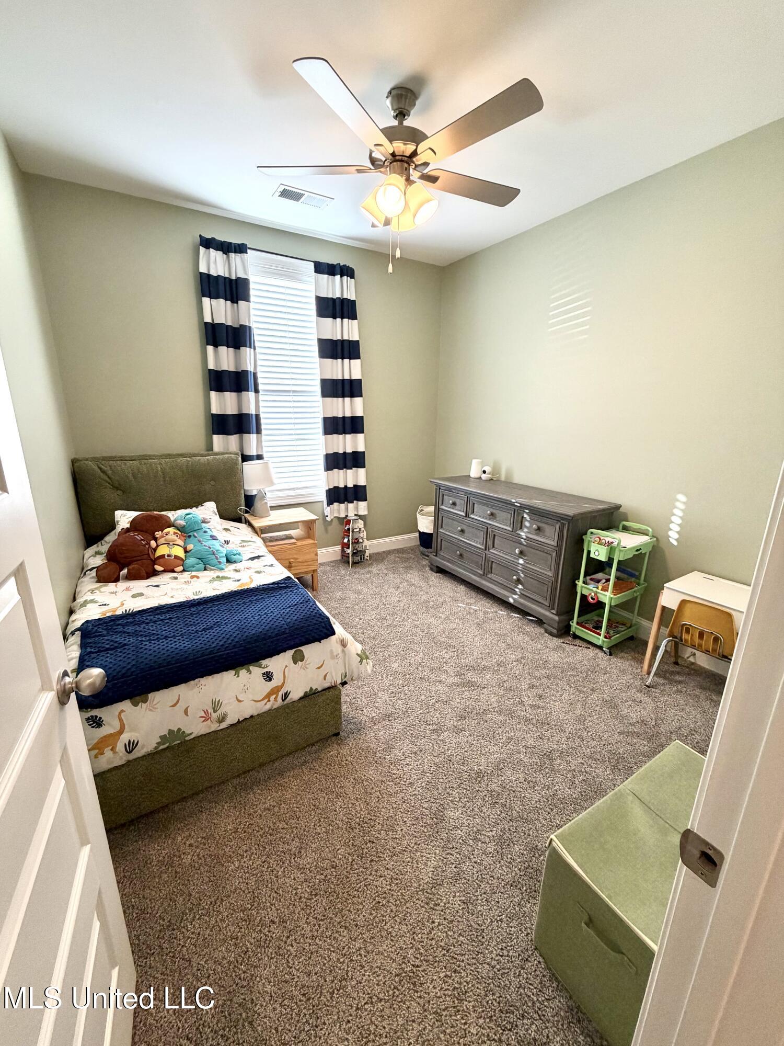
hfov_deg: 85.7
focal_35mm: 14
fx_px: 423
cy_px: 523
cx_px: 392
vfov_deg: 102.1
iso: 80
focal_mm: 2.22
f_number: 2.2
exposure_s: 1/120
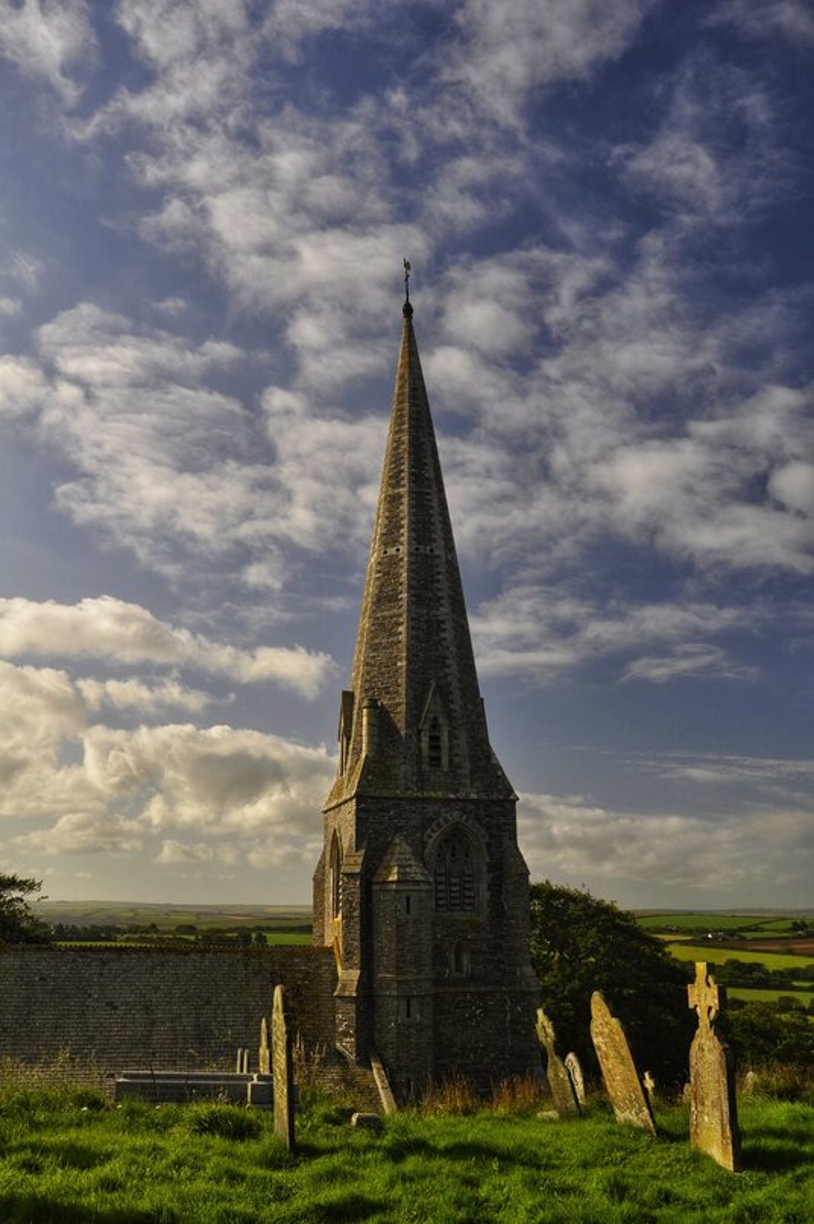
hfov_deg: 43.5
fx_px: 1019
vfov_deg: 62.0
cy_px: 612
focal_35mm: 30
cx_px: 407
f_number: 9
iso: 250
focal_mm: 20
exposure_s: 1/320
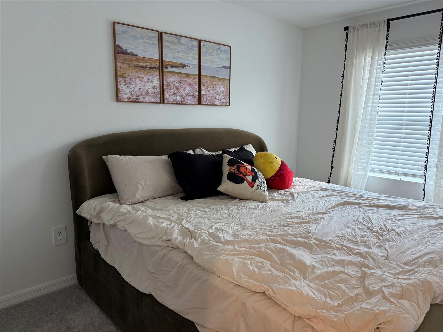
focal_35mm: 24
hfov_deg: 71.6
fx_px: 307
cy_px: 166
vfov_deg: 56.8
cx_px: 222
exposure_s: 1/120
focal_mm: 6.76
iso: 320
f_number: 1.78
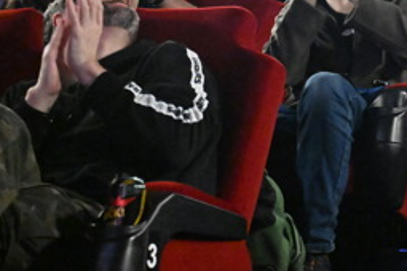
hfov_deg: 16.2
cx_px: 546
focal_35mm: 119
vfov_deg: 11.3
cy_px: -57
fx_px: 1345
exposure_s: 1/80
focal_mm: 44
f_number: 2.8
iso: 20000
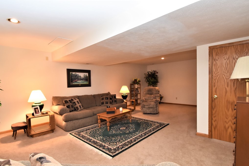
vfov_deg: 73.7
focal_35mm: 16
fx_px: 111
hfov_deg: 96.7
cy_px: 88
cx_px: 129
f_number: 8
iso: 1250
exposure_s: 1/60
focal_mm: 10
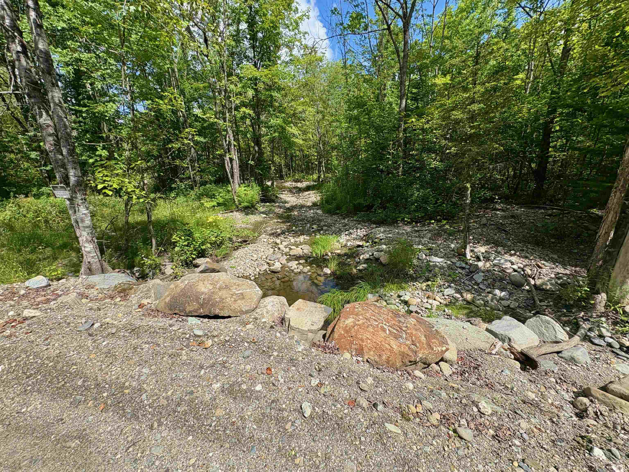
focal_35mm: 14
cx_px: 314
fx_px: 254
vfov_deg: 85.7
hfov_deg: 102.1
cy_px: 236
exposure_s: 1/1178
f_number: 2.2
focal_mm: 2.22
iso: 50
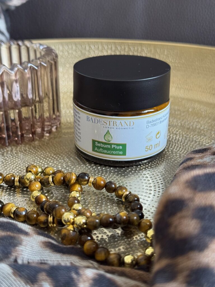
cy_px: 144
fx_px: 398
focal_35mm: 48
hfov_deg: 30.3
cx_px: 108
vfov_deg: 39.7
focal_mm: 6.76
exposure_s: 1/40
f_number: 1.78
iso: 400
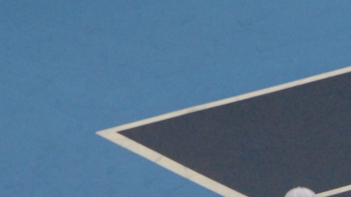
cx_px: 337
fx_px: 10193
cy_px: 241
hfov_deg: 2.0
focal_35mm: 1095
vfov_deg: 1.1
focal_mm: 200
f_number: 7.1
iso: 1000
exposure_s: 1/200
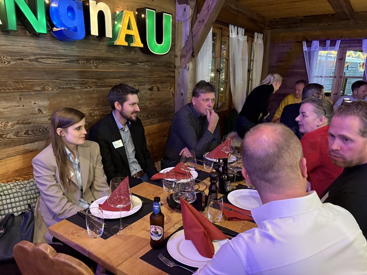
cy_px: 138
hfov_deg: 67.3
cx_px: 184
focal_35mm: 26
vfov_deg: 53.1
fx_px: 276
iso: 800
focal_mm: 5.96
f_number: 1.6
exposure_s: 1/28
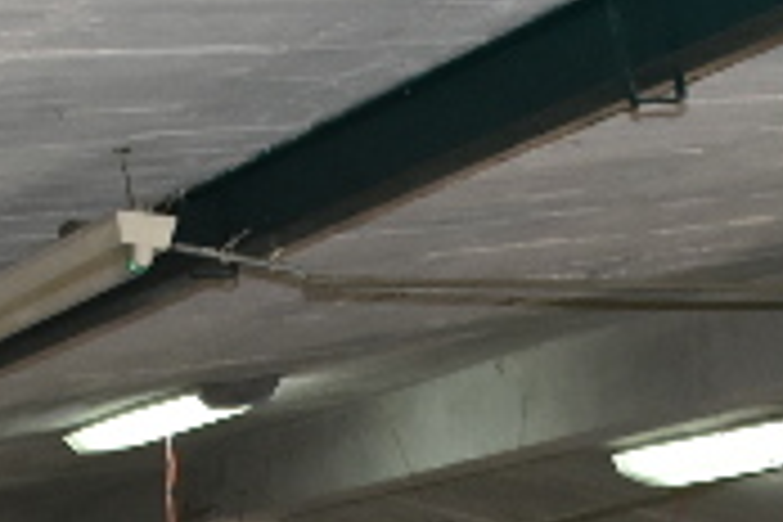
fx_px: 3588
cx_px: 652
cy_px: 943
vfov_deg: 8.0
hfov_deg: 12.4
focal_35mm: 165
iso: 800
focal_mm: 18
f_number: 3.5
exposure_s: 1/60
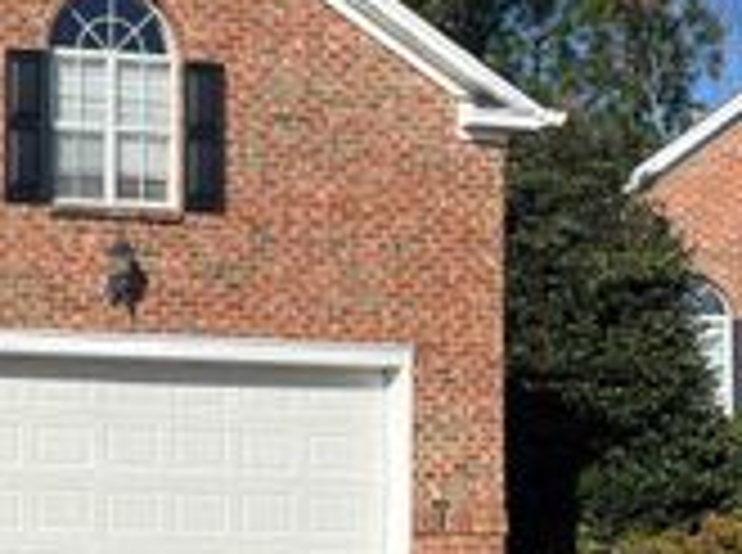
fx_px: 1690
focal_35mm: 79
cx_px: -328
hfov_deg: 21.4
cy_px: 439
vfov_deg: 18.4
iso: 50
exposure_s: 1/3623
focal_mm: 5.1
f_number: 1.6
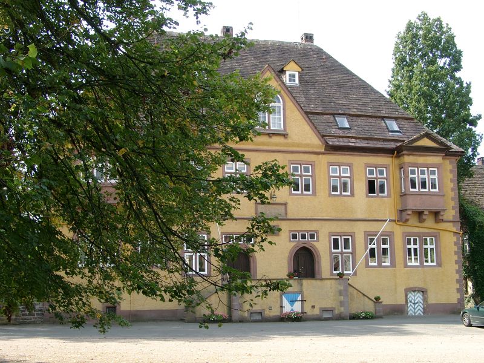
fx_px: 699
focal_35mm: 50
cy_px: 182
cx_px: 242
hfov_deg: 38.2
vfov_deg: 29.1
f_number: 4
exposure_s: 1/166
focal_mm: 10.4
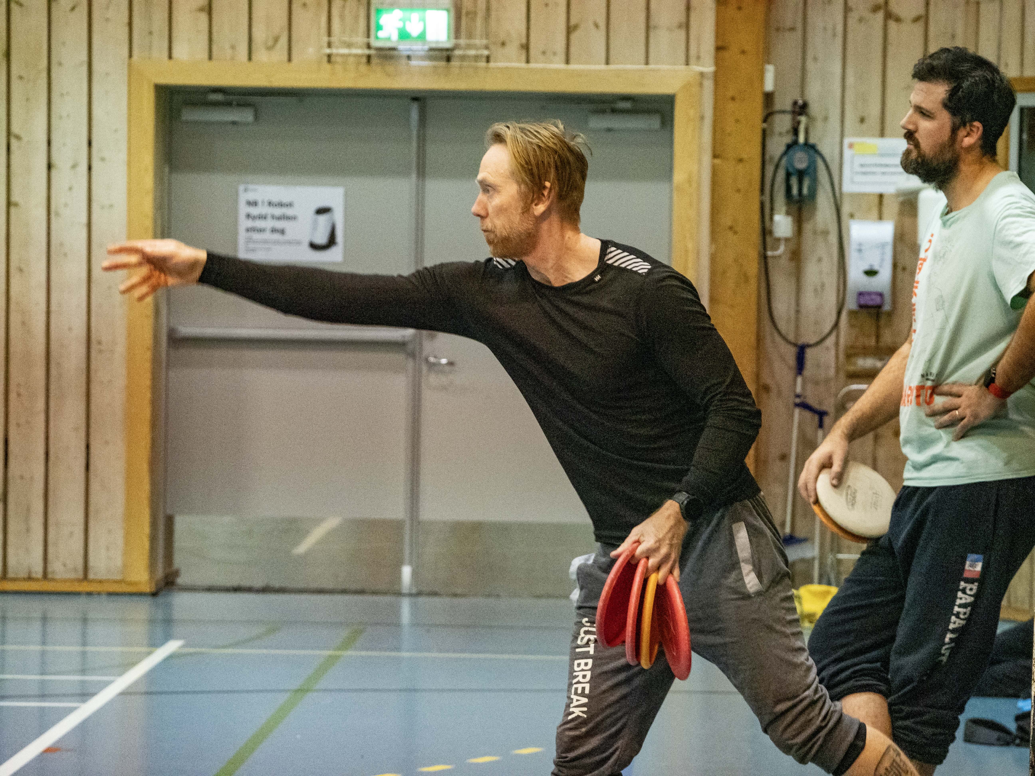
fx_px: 5621
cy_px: 388
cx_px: 518
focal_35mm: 188
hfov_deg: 10.5
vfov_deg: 7.9
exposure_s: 1/200
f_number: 5.6
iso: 6400
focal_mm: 94
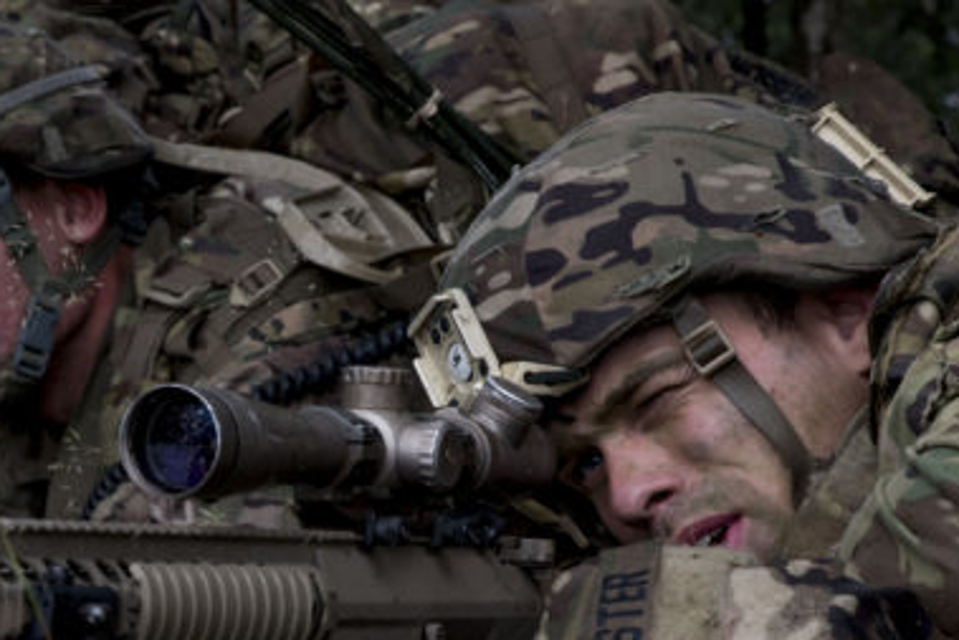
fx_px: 4450
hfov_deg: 12.2
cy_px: 541
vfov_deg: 8.2
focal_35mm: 167
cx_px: 16
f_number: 10
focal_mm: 70
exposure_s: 1/160
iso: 640
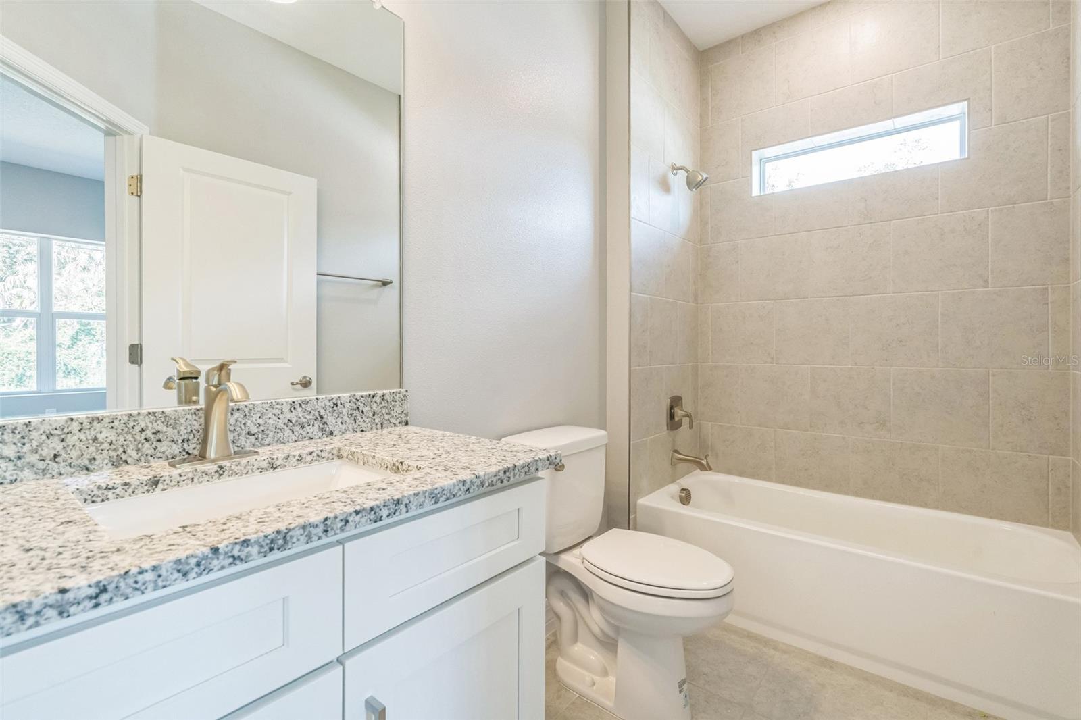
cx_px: 540
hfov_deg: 96.7
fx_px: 480
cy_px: 360
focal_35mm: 16
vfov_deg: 73.7
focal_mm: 16
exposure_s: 1/100
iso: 1600
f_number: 8
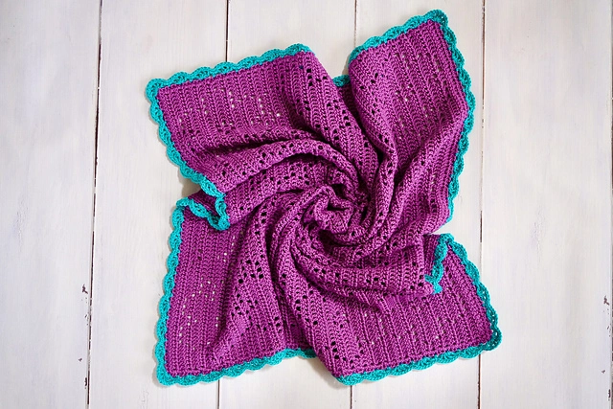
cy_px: 204
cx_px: 306
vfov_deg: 41.1
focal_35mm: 32
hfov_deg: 58.7
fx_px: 545
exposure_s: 1/100
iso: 1250
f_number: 4
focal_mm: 21.2
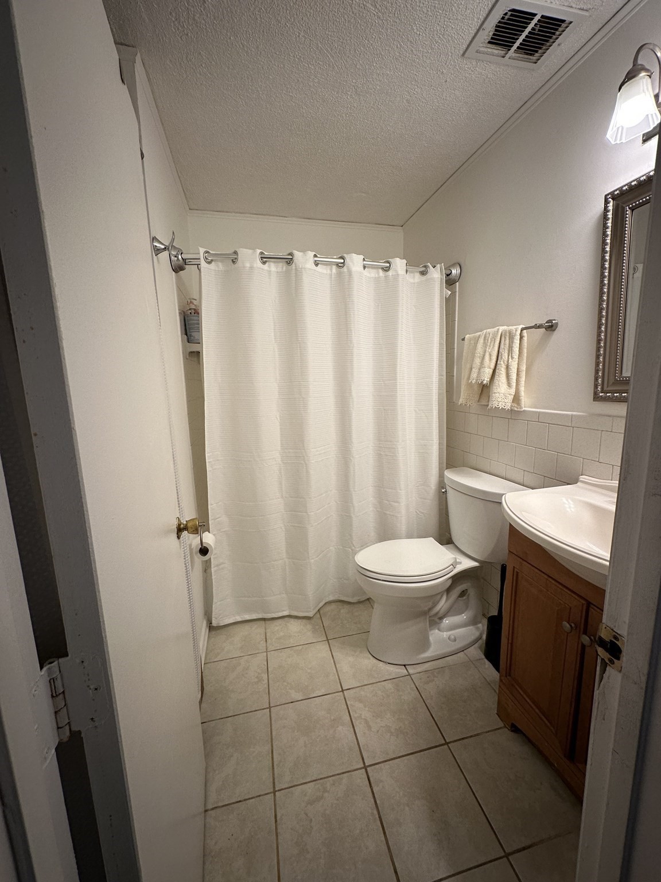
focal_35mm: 14
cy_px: 441
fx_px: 356
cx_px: 330
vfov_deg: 102.1
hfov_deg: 85.7
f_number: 2.2
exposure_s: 1/120
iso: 125
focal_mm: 2.22
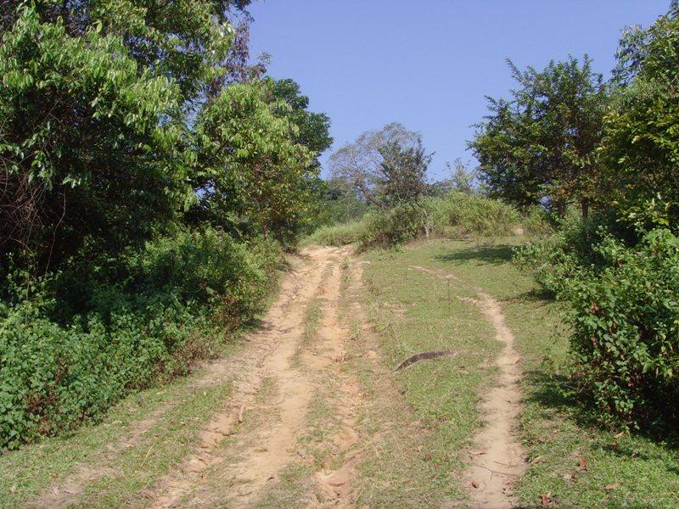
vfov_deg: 36.8
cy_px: 254
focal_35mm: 39
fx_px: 765
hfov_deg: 47.9
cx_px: 340
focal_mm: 6.6
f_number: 6.3
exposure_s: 1/250
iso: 80
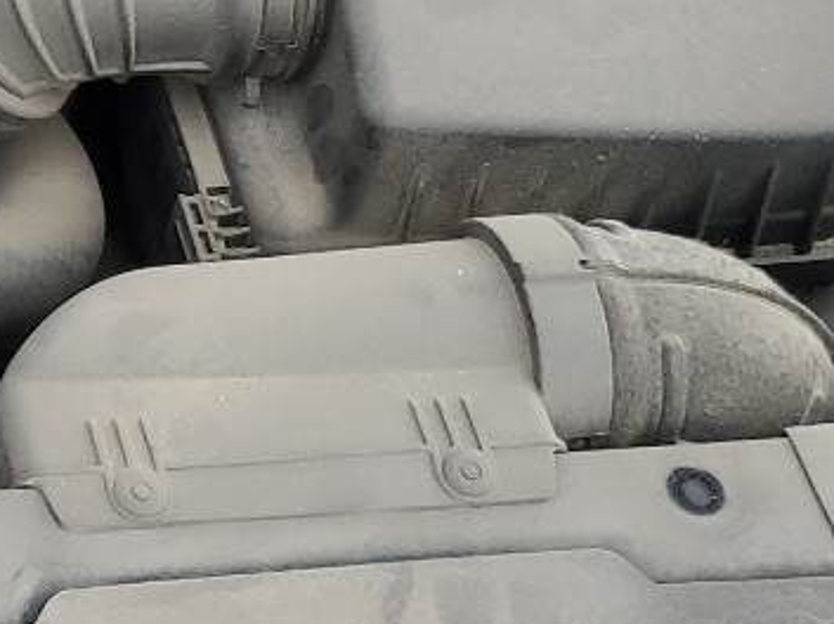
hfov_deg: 15.0
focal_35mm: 118
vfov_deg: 12.2
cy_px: -137
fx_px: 2840
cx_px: -543
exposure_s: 1/60.2
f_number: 1.5
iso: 54
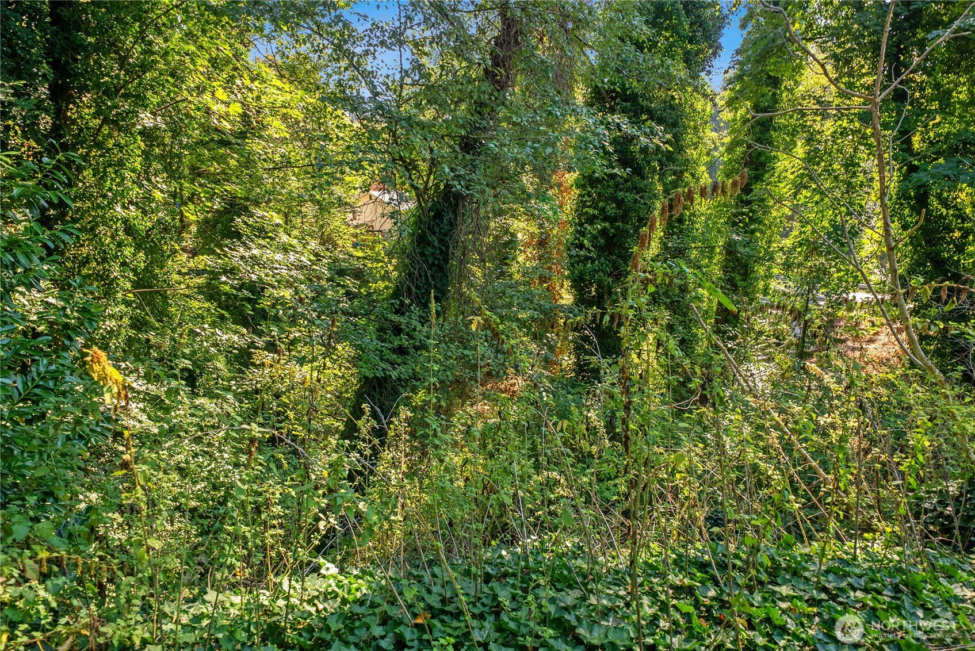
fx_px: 650
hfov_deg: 73.7
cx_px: 488
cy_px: 326
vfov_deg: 53.2
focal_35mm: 24
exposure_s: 1/30
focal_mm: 24
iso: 200
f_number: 7.1
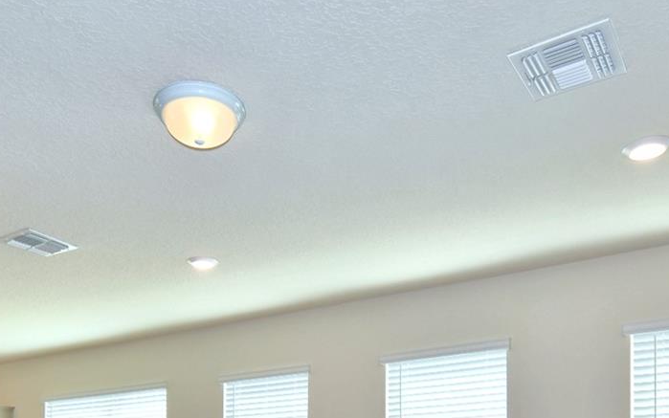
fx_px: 638
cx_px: 314
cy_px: 475
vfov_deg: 31.6
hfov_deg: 55.3
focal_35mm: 35
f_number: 4.5
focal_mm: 10
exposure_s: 1/80
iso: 100
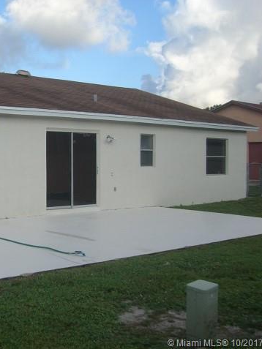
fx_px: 514
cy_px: 174
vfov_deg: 37.5
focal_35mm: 51
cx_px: 33
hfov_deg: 27.7
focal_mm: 6.2
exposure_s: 1/400
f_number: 4.3
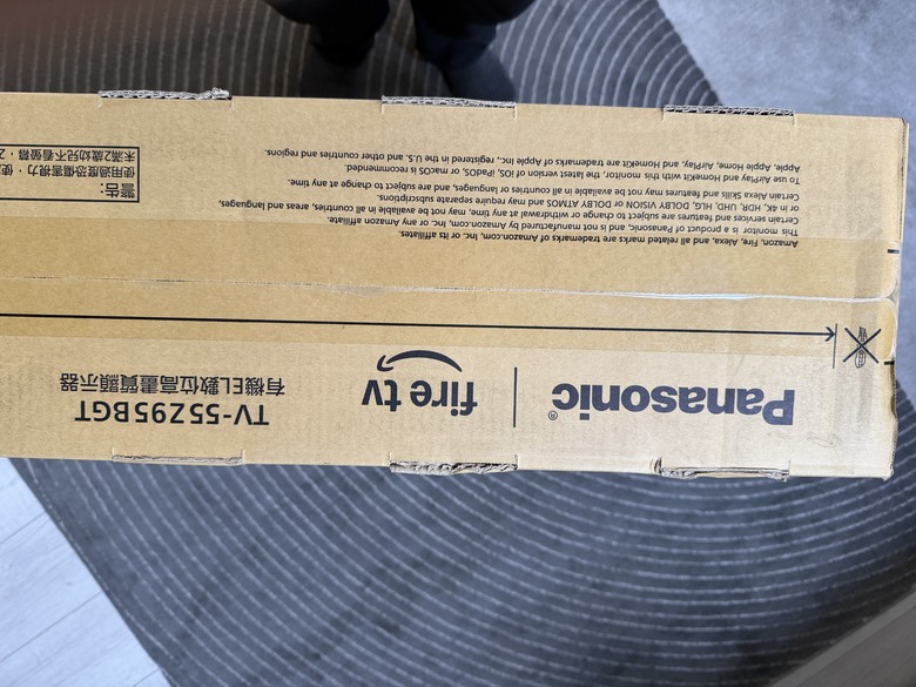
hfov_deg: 71.6
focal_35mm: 24
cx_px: 458
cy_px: 344
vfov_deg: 56.8
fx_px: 635
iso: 200
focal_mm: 6.76
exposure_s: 1/66
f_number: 1.78
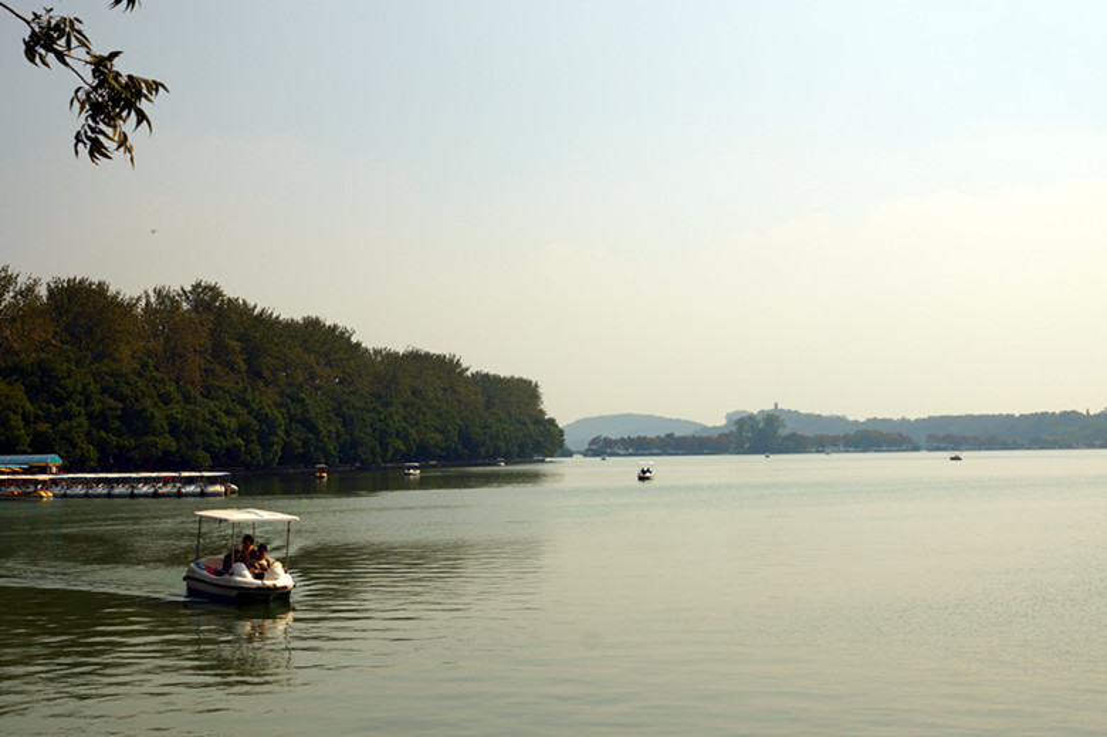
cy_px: 368
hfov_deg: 43.6
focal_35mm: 45
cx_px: 554
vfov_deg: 29.8
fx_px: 1383
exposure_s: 1/320
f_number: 8
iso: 100
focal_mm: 30
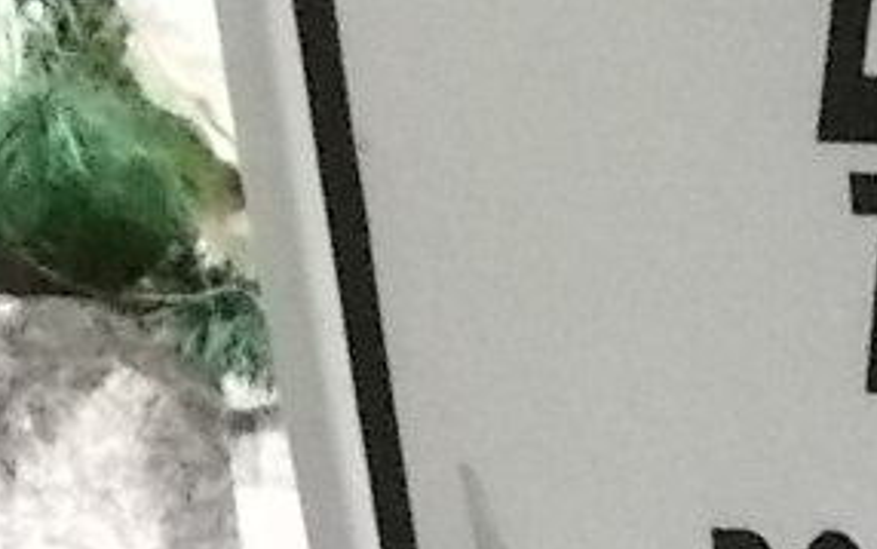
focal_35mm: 154
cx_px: 1990
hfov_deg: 11.6
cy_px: 1613
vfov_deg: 7.5
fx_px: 3682
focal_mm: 4.6
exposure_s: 1/250
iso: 400
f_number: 8
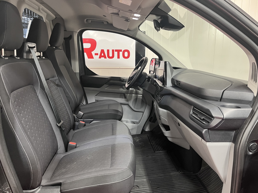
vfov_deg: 53.1
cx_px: 129
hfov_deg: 67.3
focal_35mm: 26
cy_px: 96
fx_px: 194
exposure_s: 1/50
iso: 250
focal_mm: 5.1
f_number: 1.6
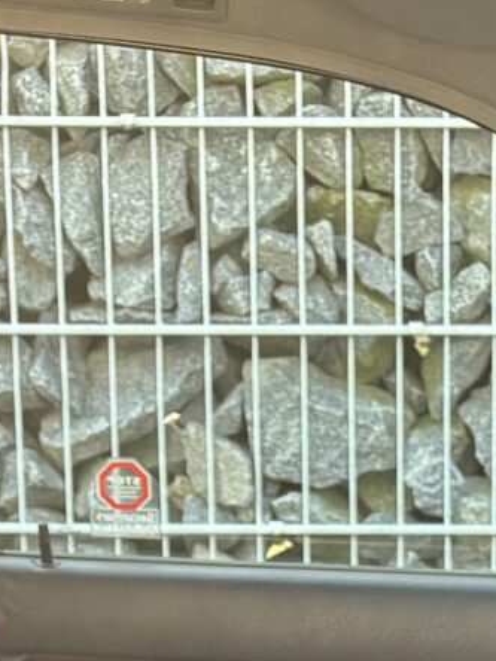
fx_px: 2866
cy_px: 1331
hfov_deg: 9.8
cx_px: 562
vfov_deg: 11.8
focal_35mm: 150
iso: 64
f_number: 1.6
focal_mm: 5.96
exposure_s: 1/145
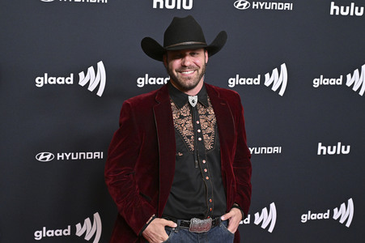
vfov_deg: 28.6
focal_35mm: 47
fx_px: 476
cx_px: 182
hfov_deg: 41.9
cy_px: 122
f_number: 5.6
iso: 4000
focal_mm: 47
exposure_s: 1/250
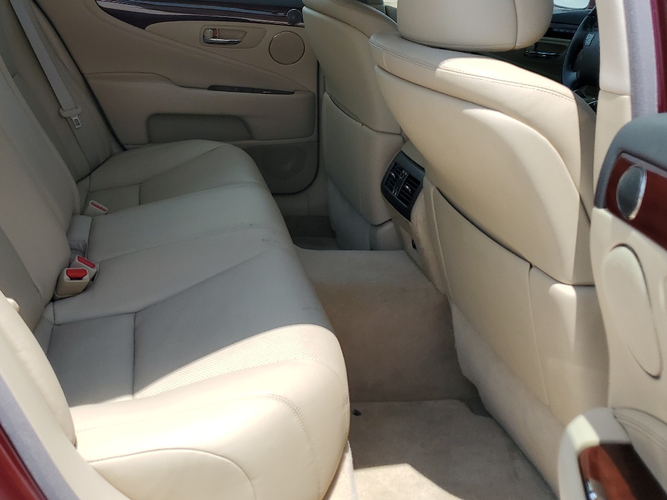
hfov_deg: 48.2
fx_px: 732
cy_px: 138
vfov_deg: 37.0
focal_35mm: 38
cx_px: 222
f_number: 1.5
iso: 50
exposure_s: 1/2000
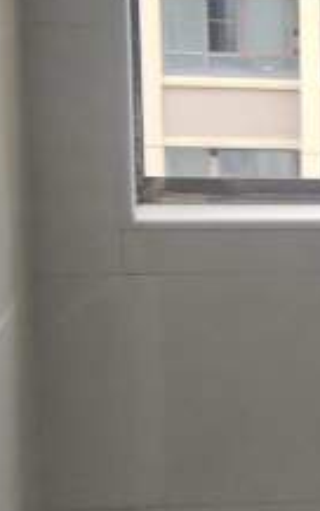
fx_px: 1810
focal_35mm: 130
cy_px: 298
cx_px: 842
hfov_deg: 8.9
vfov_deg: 16.0
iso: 50
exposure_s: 1/527
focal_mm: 4.71
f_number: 1.8
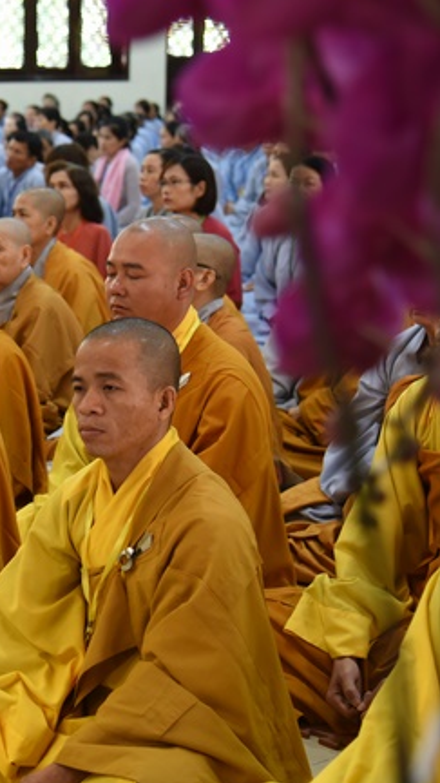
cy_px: 392
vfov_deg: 25.9
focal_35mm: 82
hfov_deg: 14.2
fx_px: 1701
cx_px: -127
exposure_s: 1/40
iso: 1000
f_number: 4
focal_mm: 52
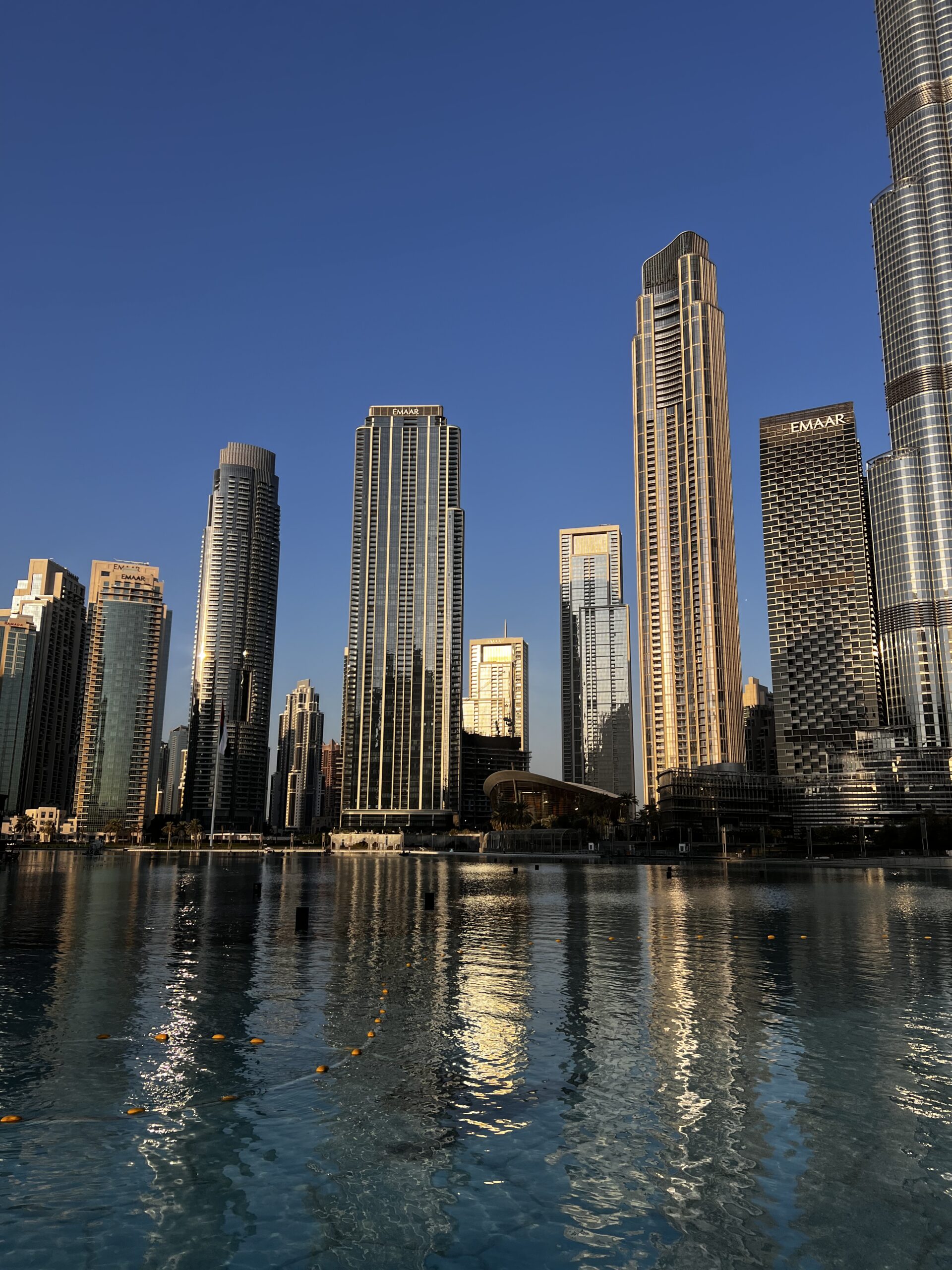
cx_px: 476
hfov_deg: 53.1
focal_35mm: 26
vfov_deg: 67.3
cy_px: 635
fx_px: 953
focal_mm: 5.7
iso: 50
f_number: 1.5
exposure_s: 1/2994
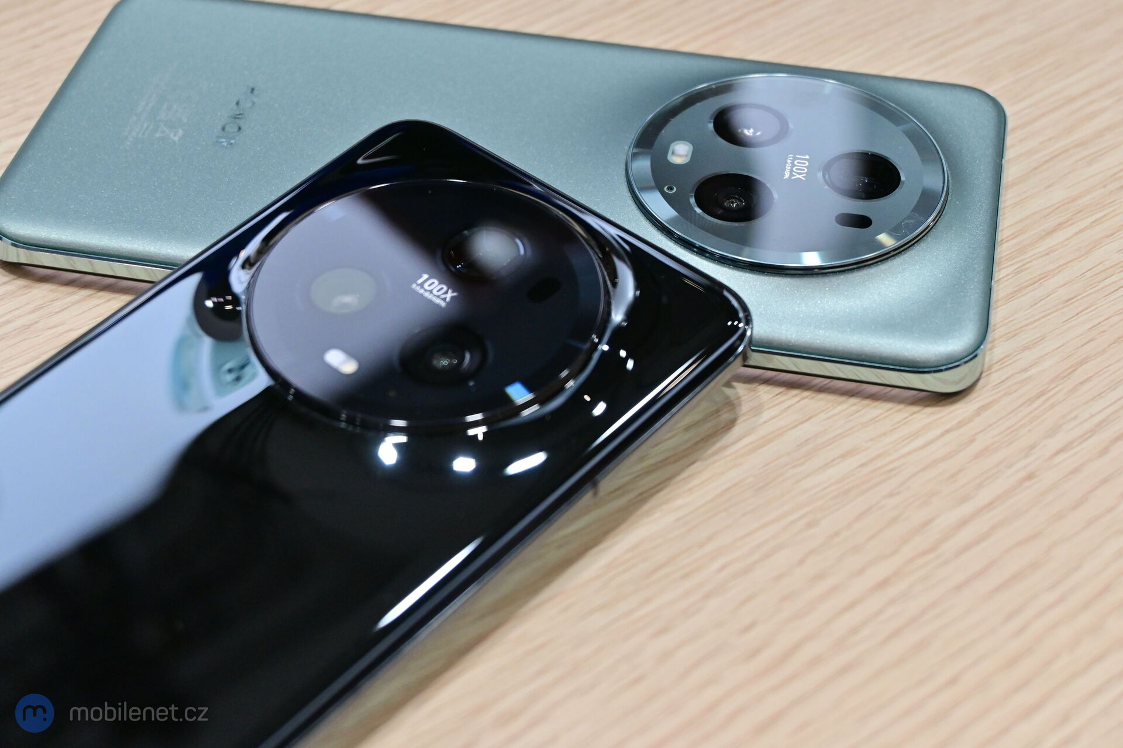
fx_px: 2012
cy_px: 374
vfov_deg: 21.1
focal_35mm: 64
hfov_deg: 31.2
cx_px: 562
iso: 1600
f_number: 6
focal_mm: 43
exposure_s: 1/400
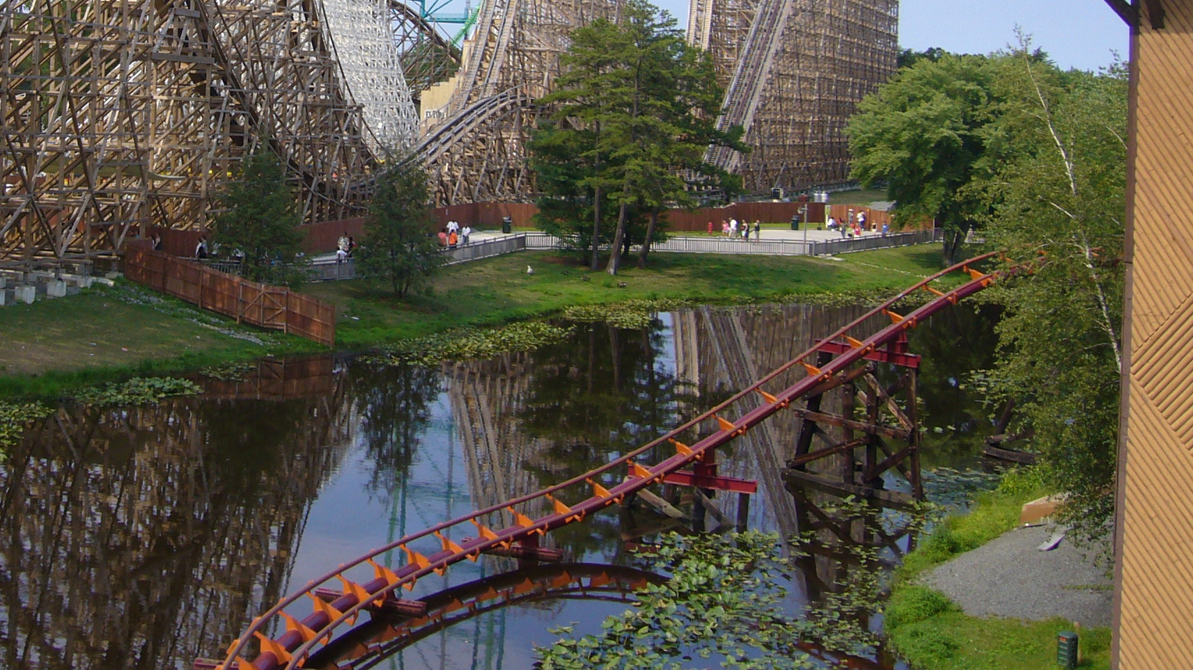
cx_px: 322
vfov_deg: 20.4
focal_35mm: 57
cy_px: 11
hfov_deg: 35.9
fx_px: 1803
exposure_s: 1/200
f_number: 5.6
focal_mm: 5.8
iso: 80
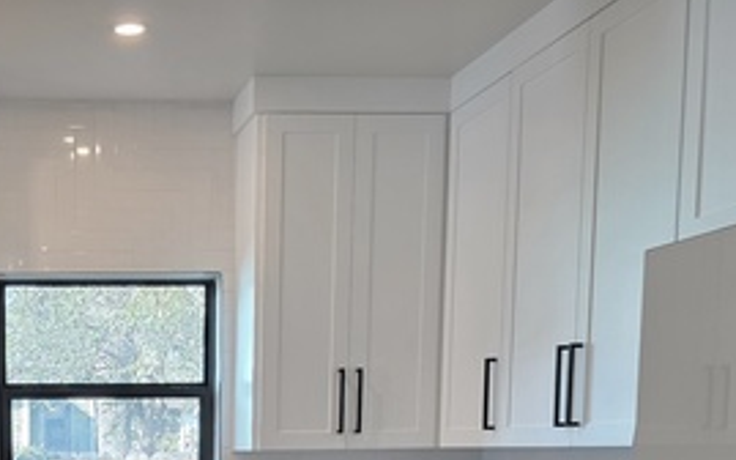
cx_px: 49
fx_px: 1163
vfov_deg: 20.5
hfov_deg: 33.0
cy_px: 594
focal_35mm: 58
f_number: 1.7
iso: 100
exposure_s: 1/120
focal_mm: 6.3
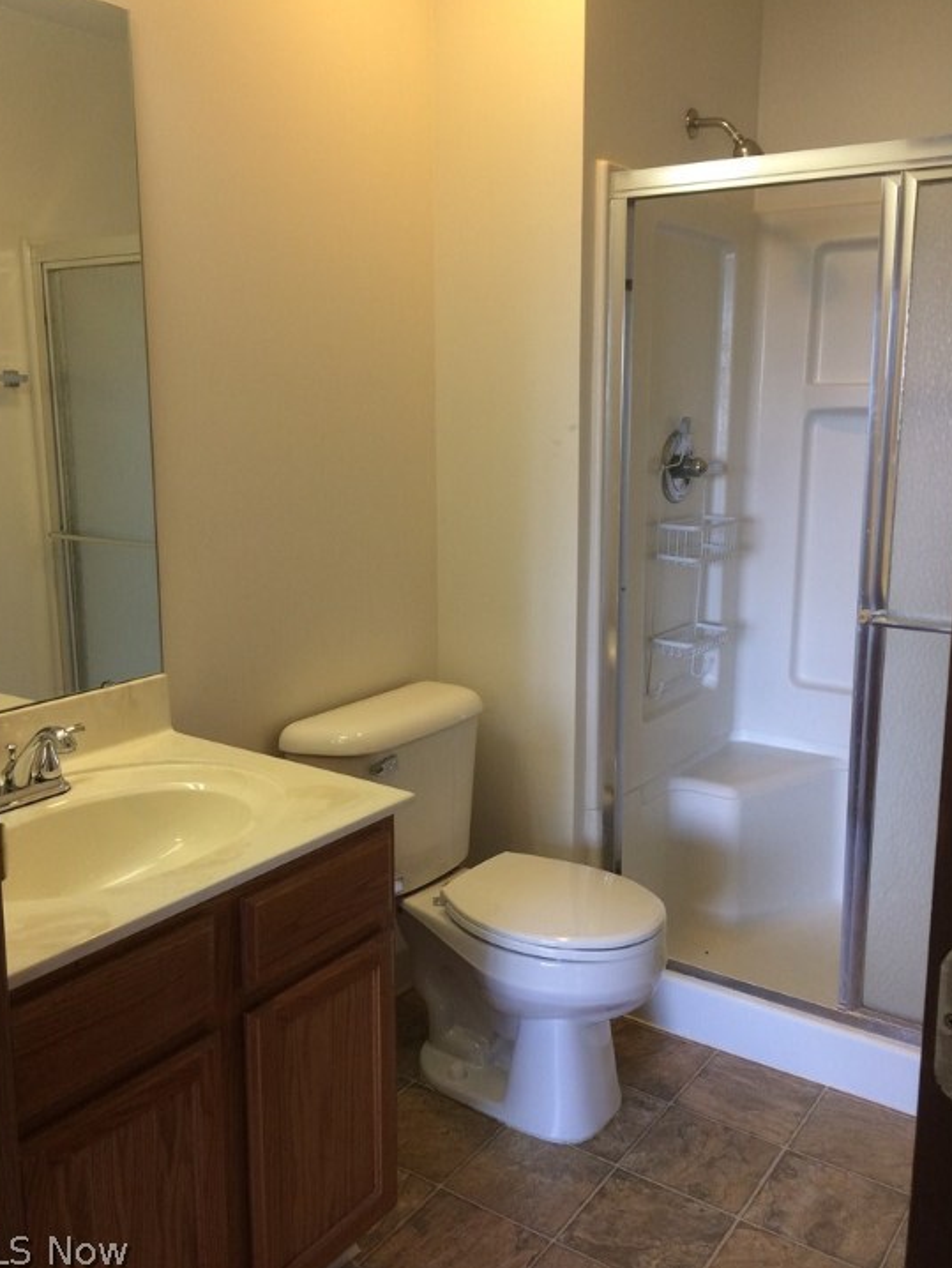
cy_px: 602
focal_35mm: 31
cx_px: 454
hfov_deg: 45.5
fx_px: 1136
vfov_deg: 58.3
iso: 80
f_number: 2.2
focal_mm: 4.15
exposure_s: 1/30
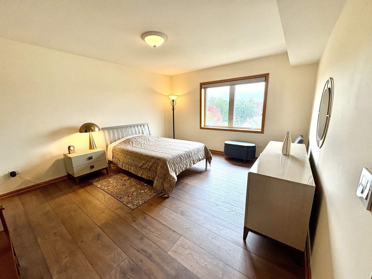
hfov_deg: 102.1
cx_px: 186
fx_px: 150
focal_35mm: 14
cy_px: 140
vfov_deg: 85.7
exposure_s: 1/120
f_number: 2.2
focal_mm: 2.22
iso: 160
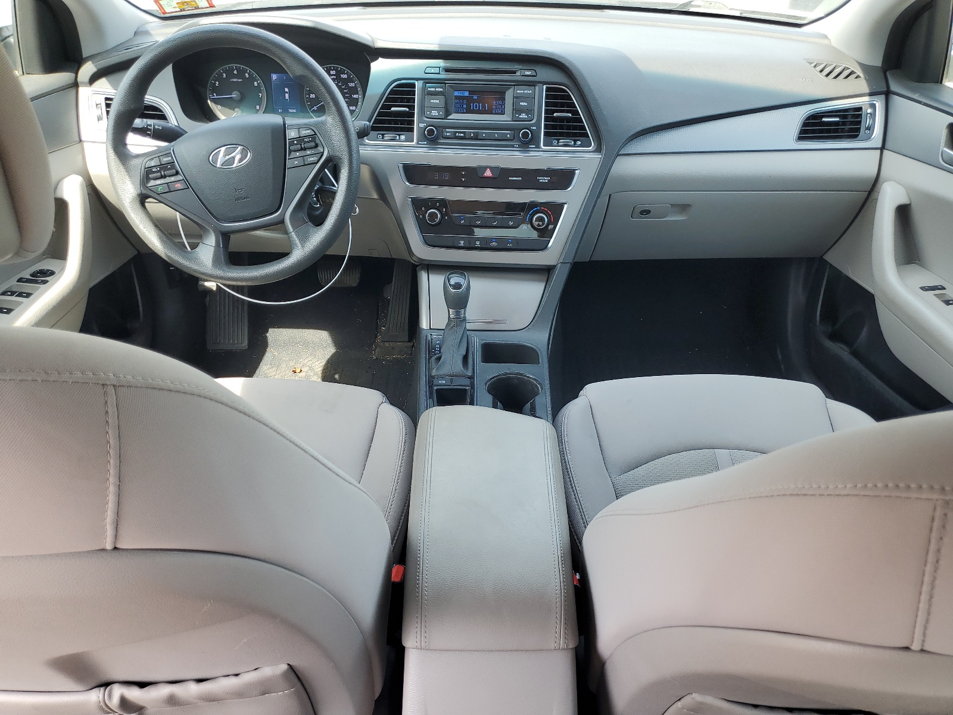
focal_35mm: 26
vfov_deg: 53.1
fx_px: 716
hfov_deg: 67.3
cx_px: 476
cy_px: 358
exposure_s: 1/200
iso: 50
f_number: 1.5
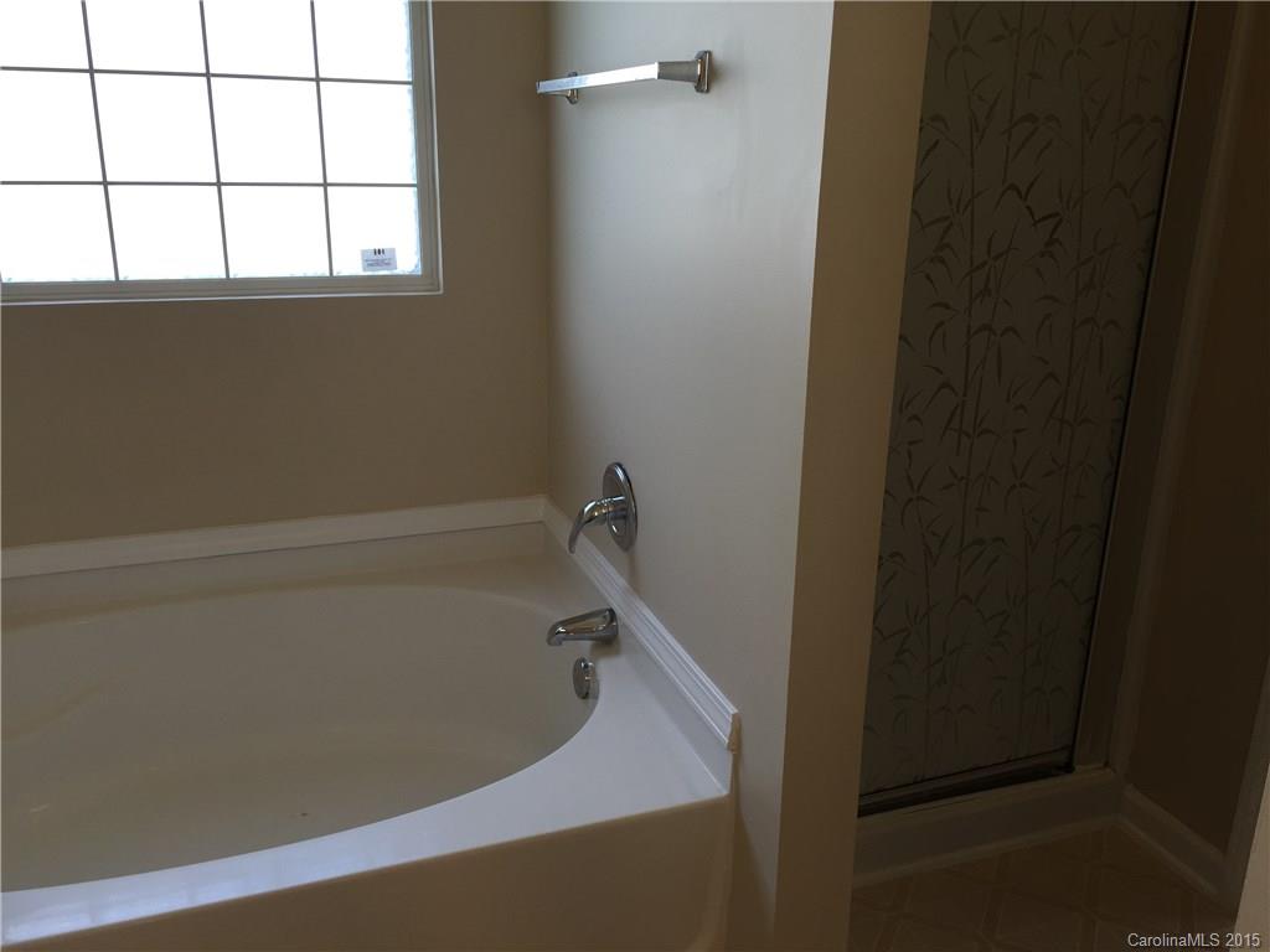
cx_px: 635
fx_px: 1064
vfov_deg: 48.2
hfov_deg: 61.7
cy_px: 476
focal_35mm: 29
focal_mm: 4.15
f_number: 2.2
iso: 40
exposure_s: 1/120
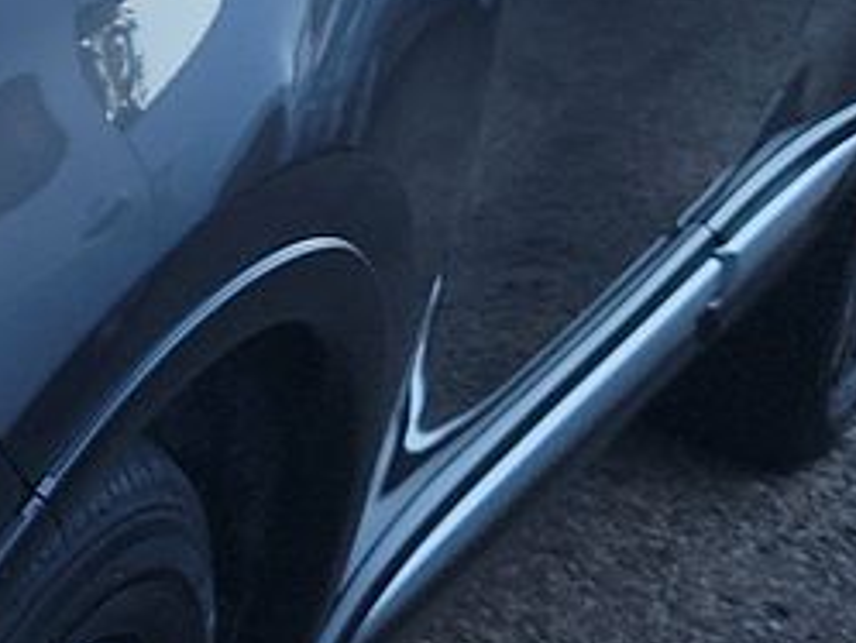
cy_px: -275
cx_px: -973
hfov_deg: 11.3
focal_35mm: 154
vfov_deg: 9.4
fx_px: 3810
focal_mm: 6.7
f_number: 1.8
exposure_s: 1/254
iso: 50
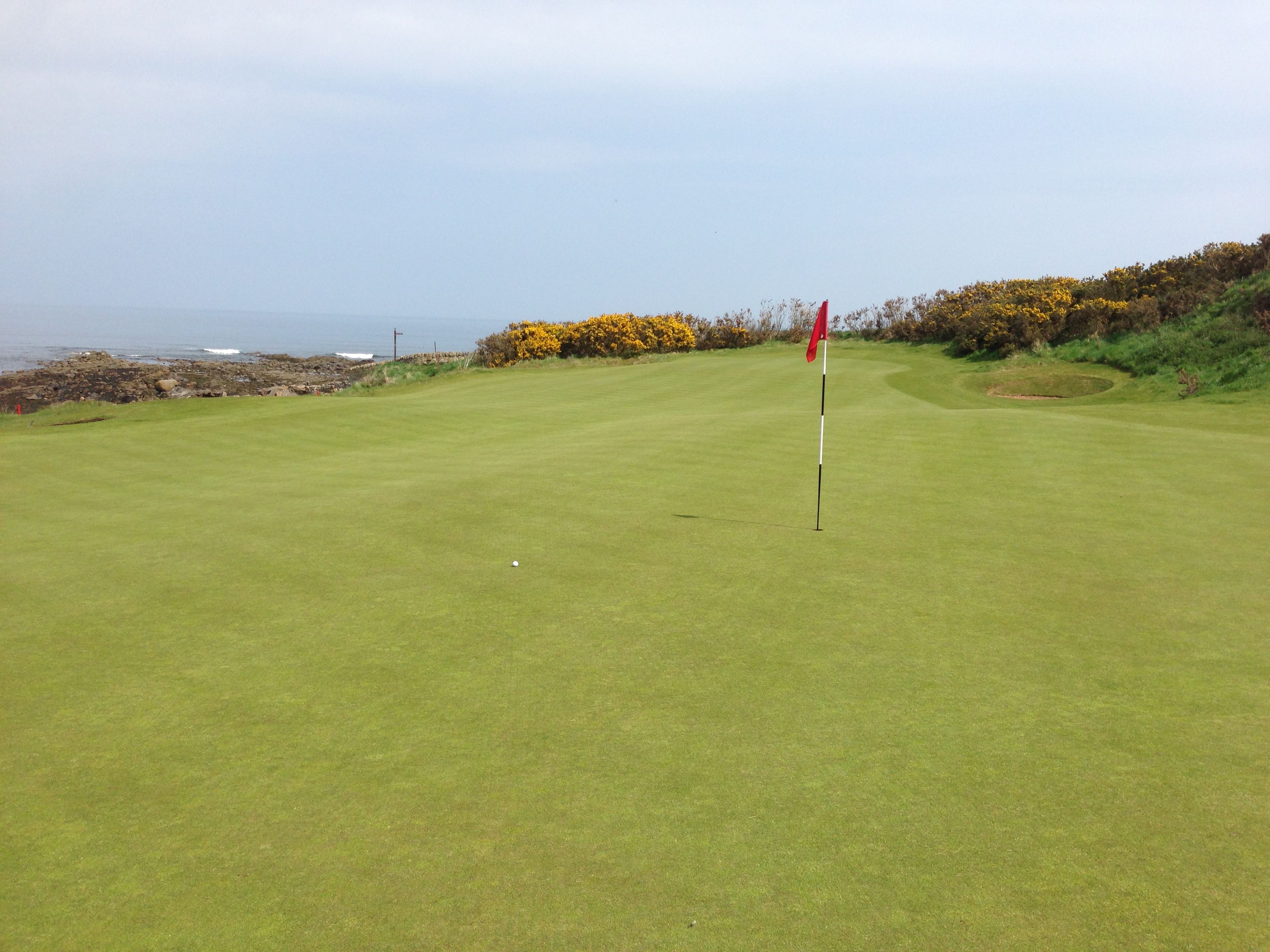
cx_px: 635
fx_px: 1211
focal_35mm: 33
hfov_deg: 55.4
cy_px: 476
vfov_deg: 42.9
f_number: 2.4
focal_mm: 4.13
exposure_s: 1/1808
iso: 50
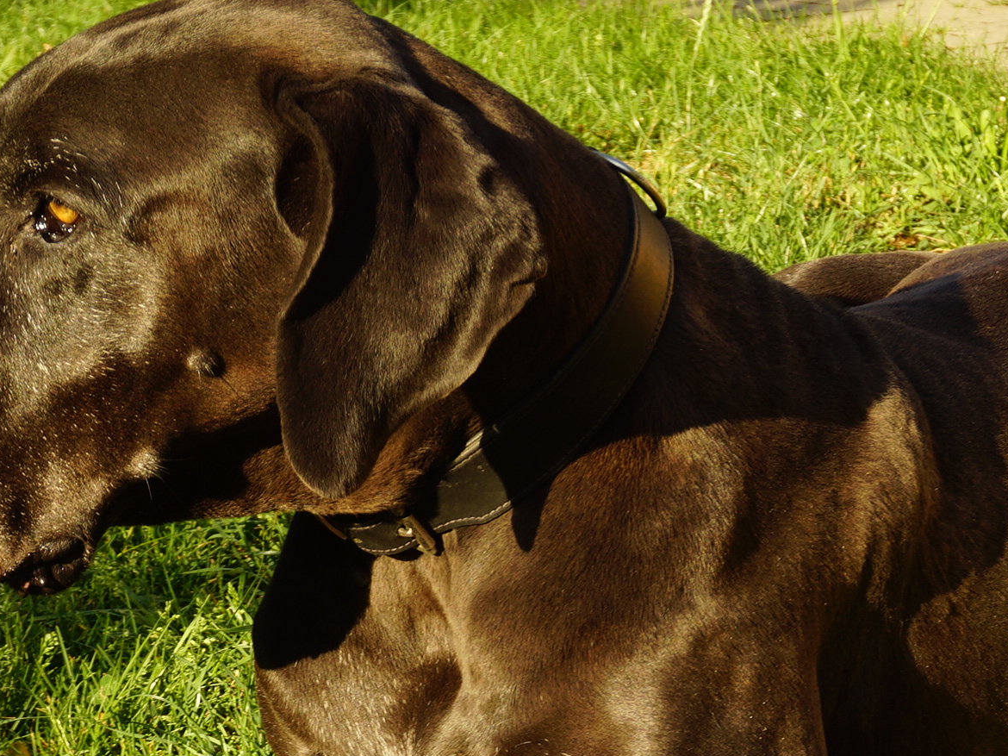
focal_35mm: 126
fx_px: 3668
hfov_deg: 15.6
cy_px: 827
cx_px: 507
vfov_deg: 11.6
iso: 100
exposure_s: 1/100
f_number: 9
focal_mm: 34
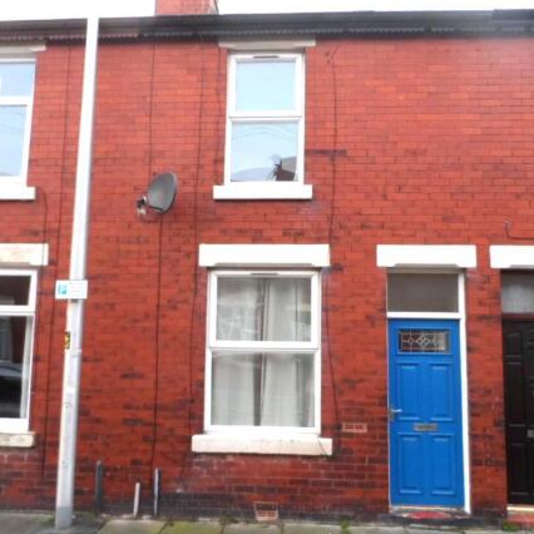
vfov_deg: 55.6
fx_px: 506
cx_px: 266
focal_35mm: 29
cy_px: 268
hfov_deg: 55.6
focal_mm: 4
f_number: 3.2
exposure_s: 1/30
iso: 100
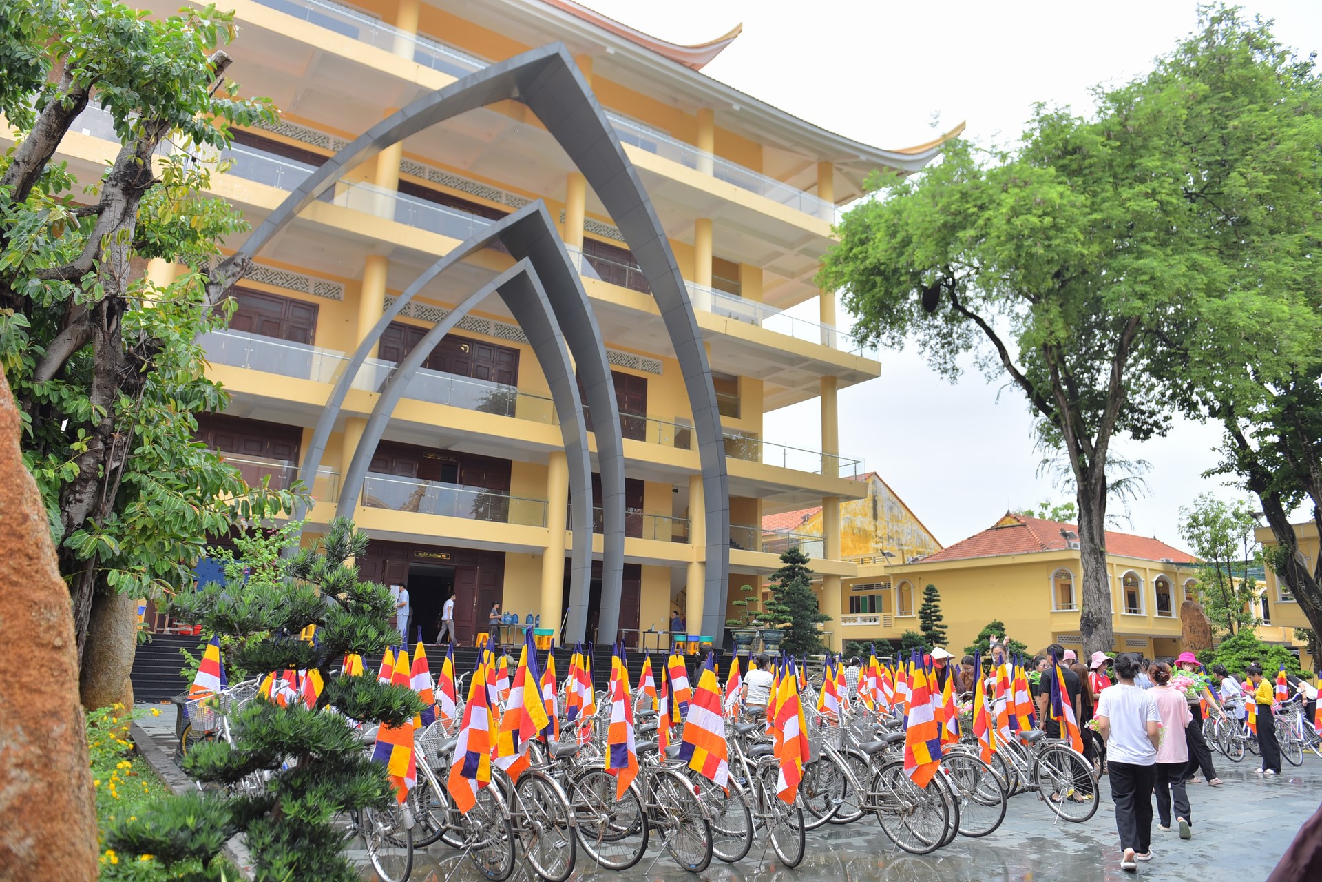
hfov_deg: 73.7
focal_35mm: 24
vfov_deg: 53.1
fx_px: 881
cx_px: 661
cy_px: 441
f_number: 3.2
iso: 100
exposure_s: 1/800
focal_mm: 24
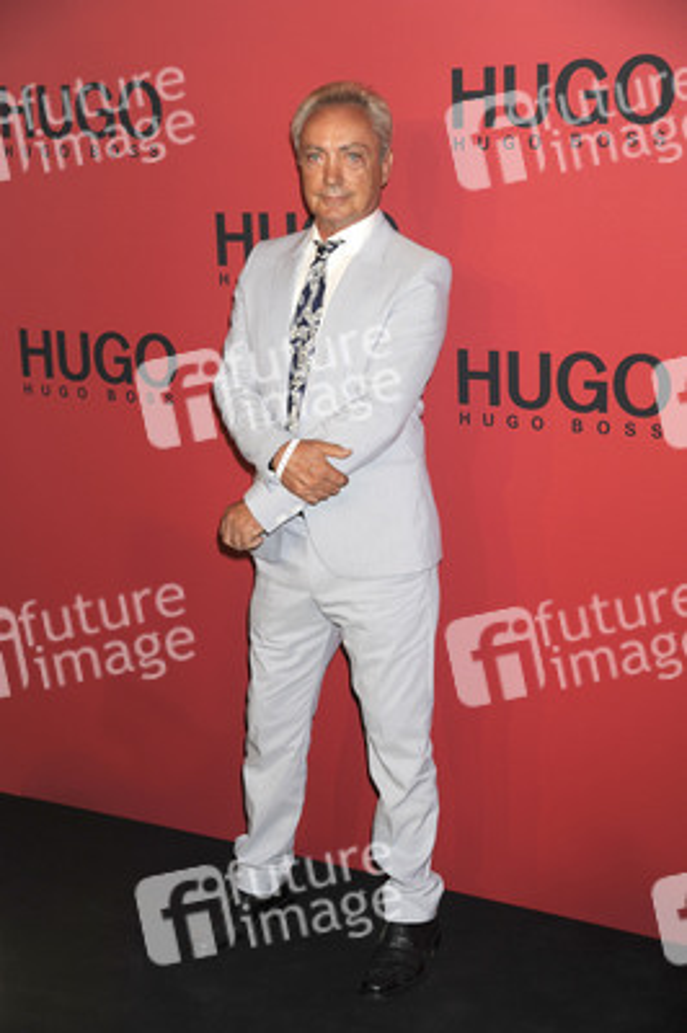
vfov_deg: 31.0
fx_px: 1864
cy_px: 516
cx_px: 344
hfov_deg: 20.9
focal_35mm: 65
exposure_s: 1/160
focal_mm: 65
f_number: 6.3
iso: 400
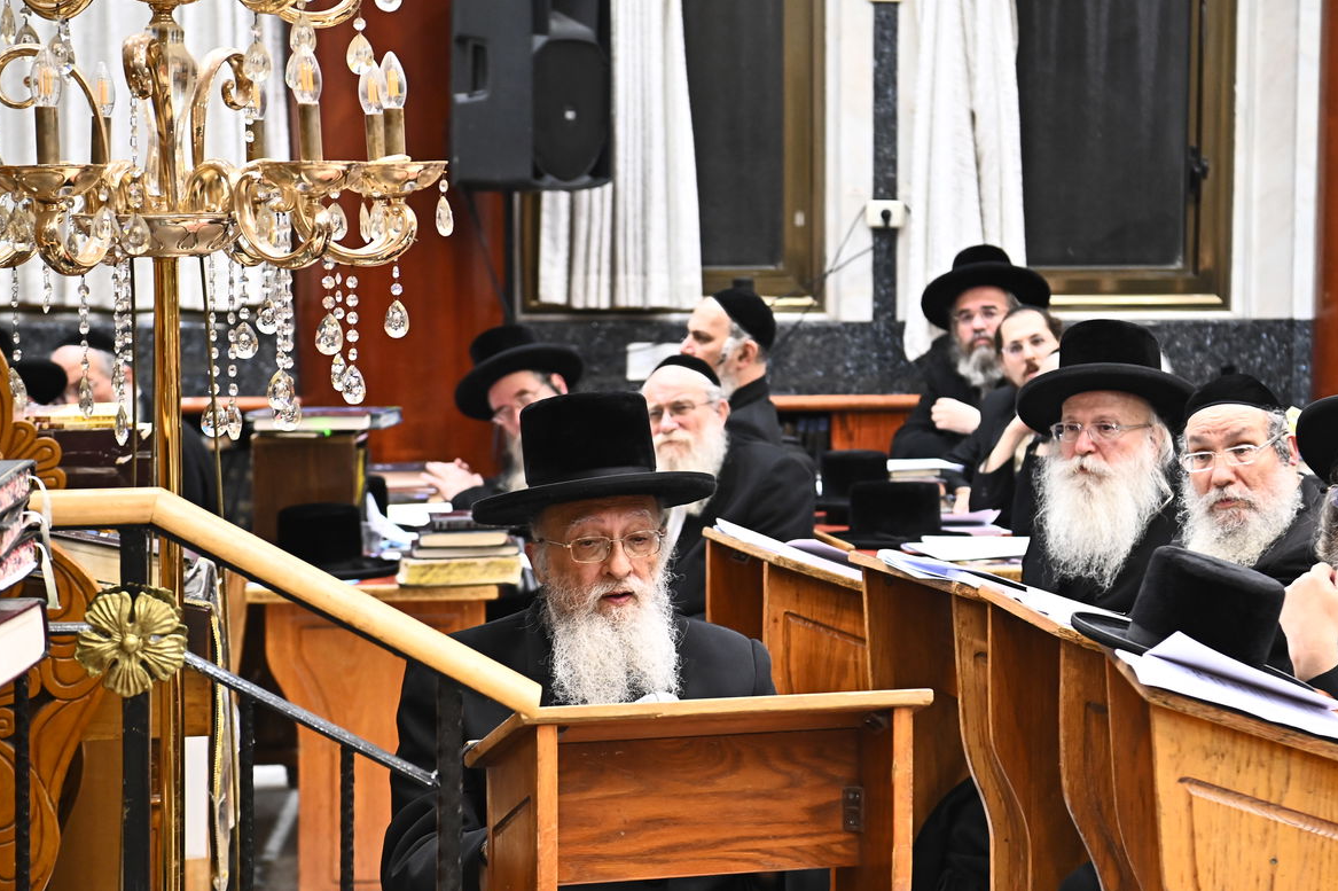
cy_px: 460
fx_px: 3121
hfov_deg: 24.2
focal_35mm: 84
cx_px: 785
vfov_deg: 16.2
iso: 2500
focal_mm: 70
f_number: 4.5
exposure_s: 1/200
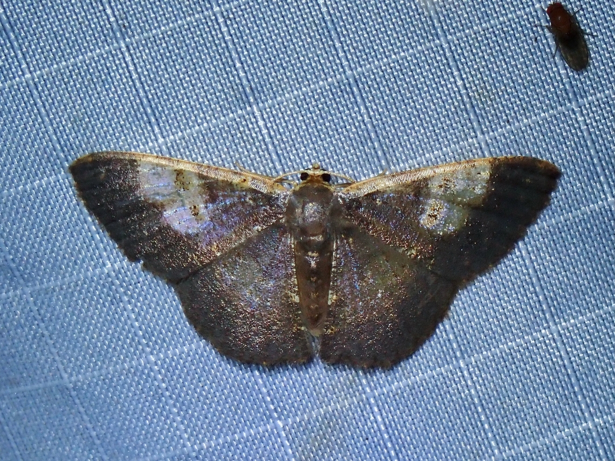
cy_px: 230
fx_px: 1777
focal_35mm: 100
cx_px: 308
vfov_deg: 14.8
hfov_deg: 19.6
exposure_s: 1/400
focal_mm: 18
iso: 200
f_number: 18
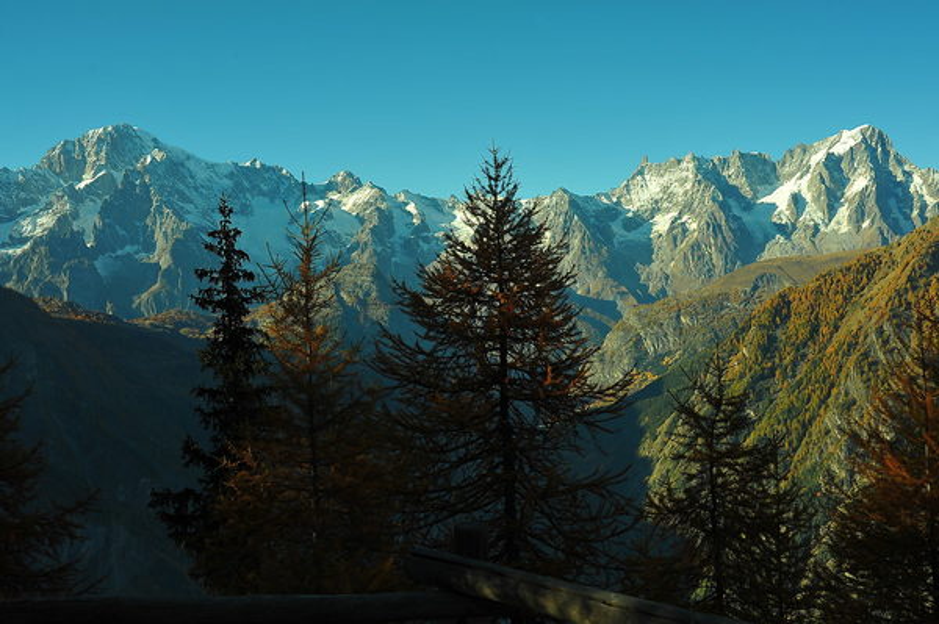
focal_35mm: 35
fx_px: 912
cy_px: 312
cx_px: 470
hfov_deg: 54.5
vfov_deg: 37.8
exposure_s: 1/250
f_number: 8
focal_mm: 35
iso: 200
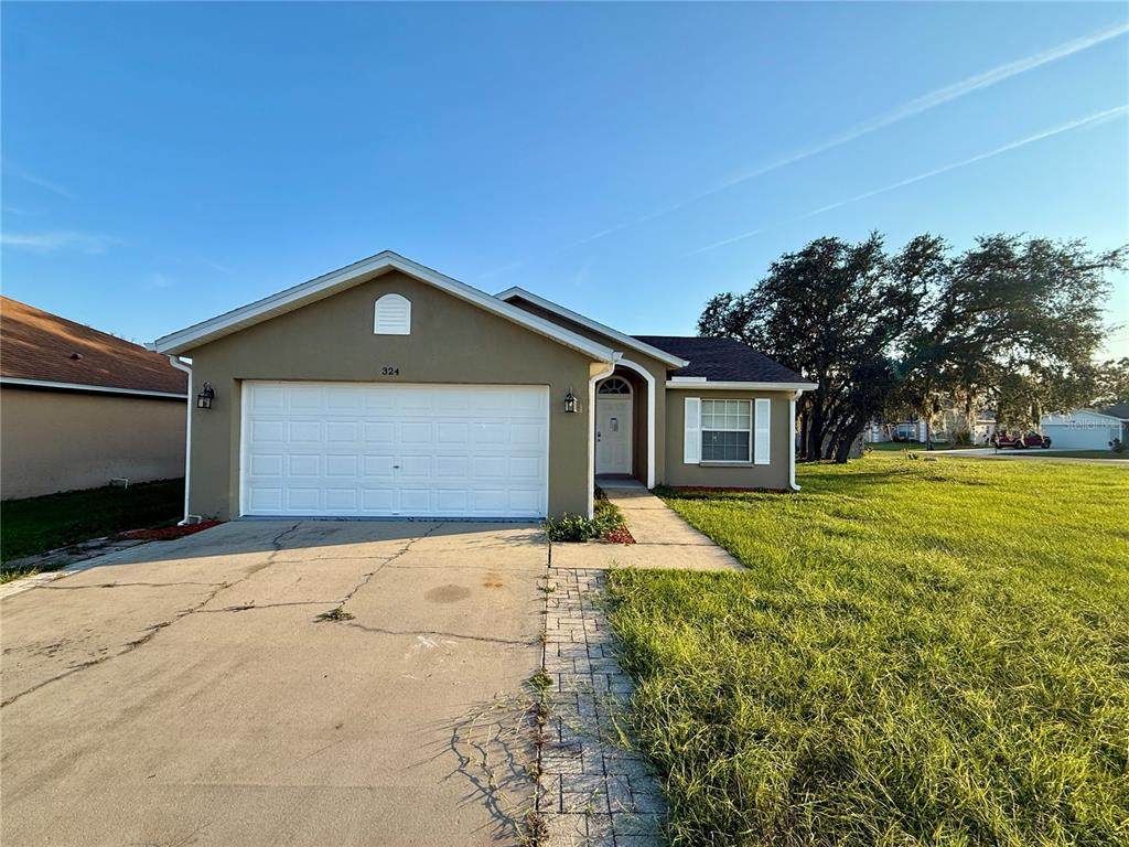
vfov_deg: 85.7
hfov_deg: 102.1
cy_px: 424
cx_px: 564
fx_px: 457
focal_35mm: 14
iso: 50
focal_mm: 2.22
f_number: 2.2
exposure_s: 1/1001
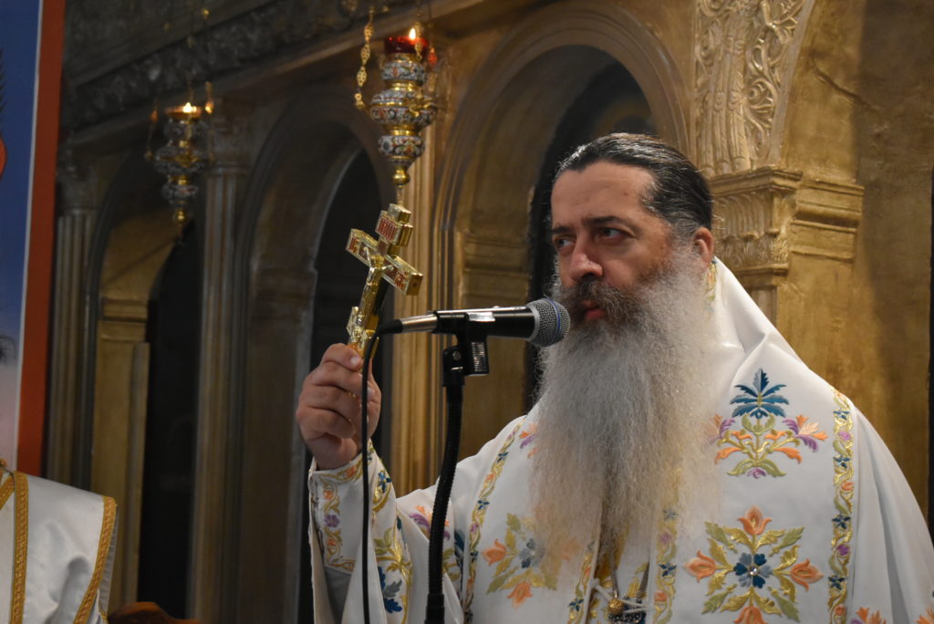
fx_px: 1869
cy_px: 312
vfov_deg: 19.0
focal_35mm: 72
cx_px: 467
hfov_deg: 28.1
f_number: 5.3
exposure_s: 1/125
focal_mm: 48
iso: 2800
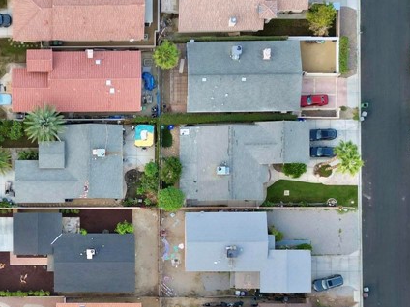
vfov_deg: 24.8
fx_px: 687
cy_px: 244
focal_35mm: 58
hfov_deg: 32.2
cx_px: 73
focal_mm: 6.72
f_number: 1.7
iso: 100
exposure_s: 1/25
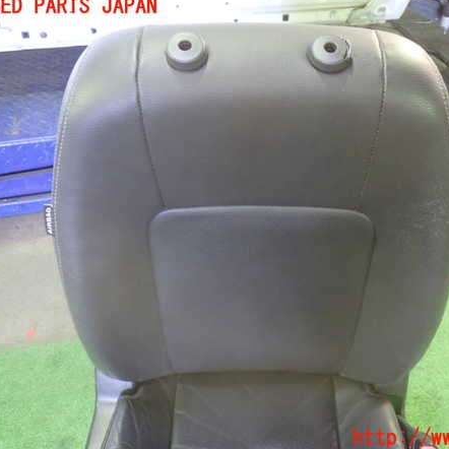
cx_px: 277
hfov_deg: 45.7
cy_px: 222
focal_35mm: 36
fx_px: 528
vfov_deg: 46.0
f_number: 2.3
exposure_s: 1/15
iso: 800
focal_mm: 5.4
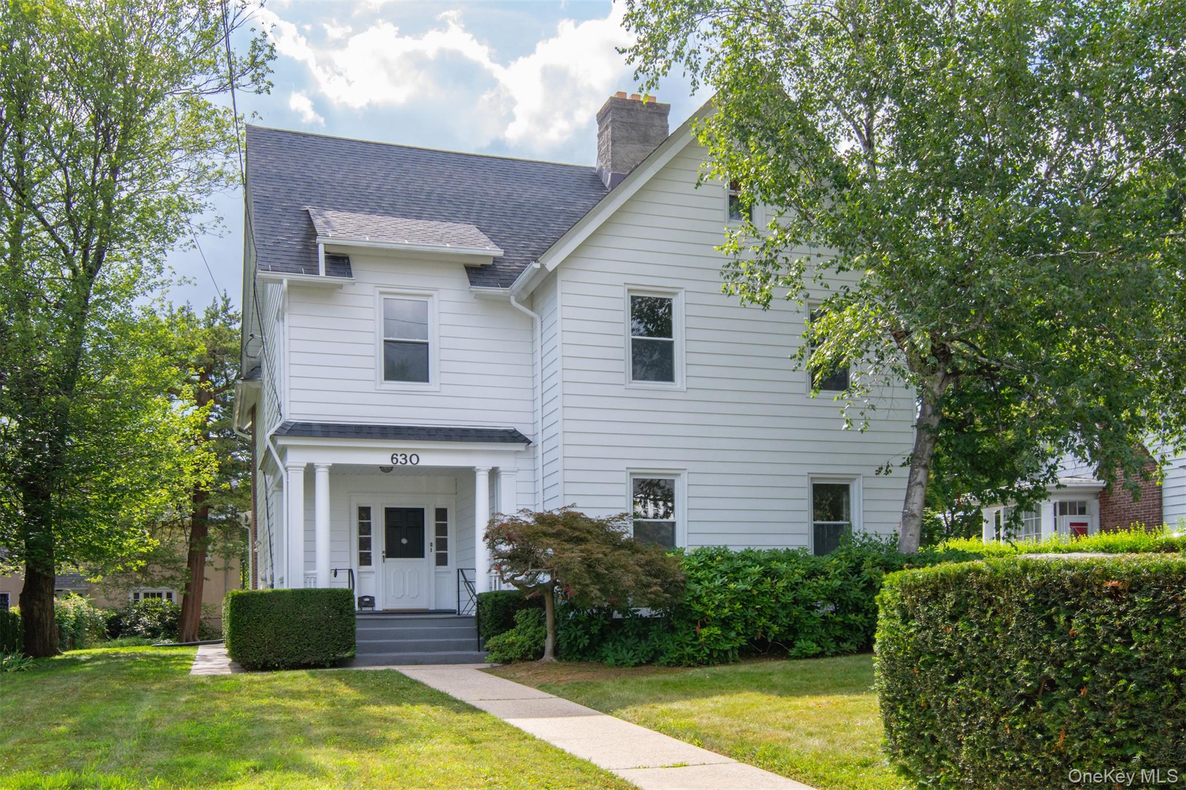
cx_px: 593
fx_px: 988
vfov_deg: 43.6
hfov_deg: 61.9
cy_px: 395
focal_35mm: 30
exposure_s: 1/200
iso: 500
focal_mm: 20
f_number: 14
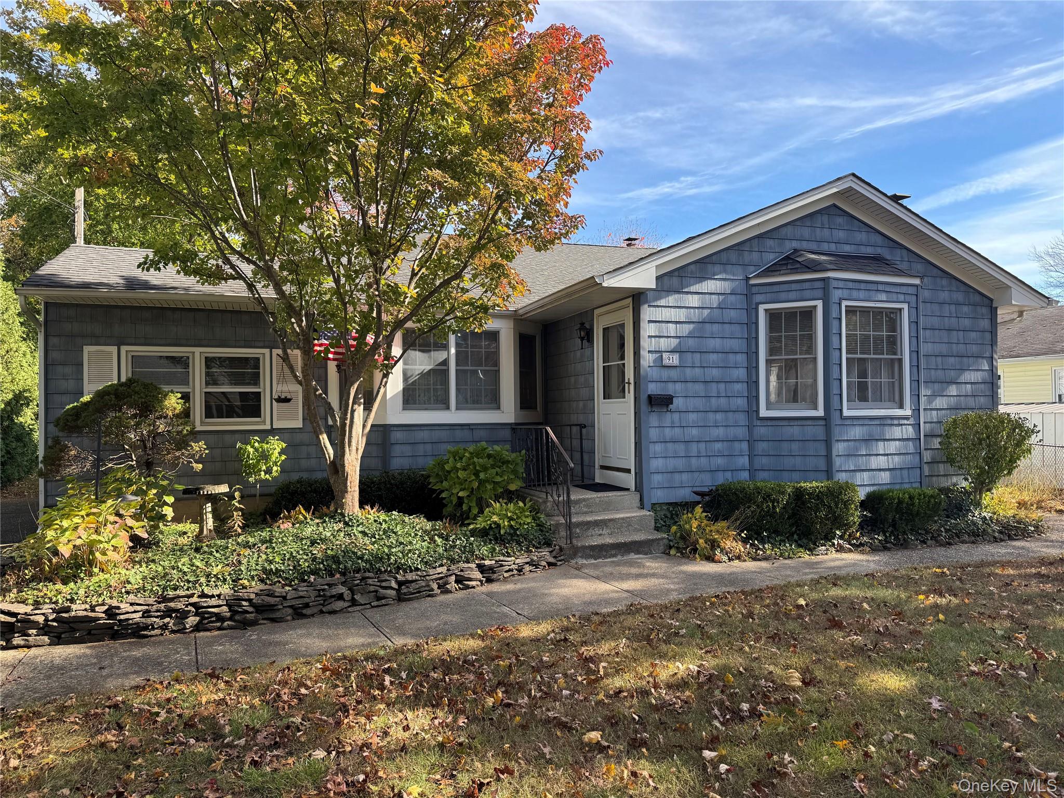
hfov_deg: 71.6
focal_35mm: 24
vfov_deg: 56.8
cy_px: 399
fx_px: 738
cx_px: 532
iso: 80
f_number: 1.78
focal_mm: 6.76
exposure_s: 1/693
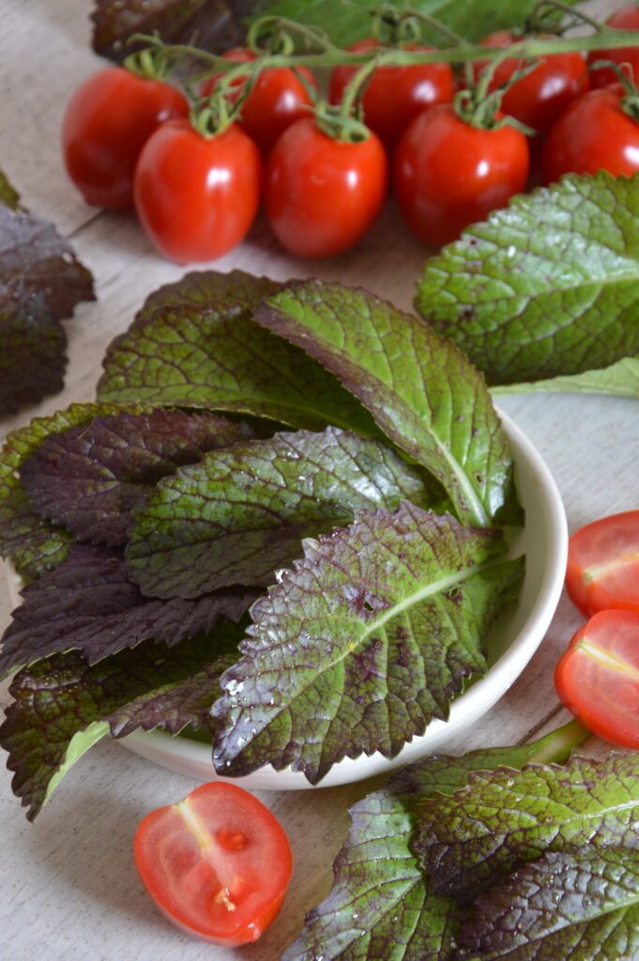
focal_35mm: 112
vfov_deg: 18.2
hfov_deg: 12.2
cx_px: 320
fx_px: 3000
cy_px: 480
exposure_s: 1/160
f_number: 9
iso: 400
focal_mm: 75
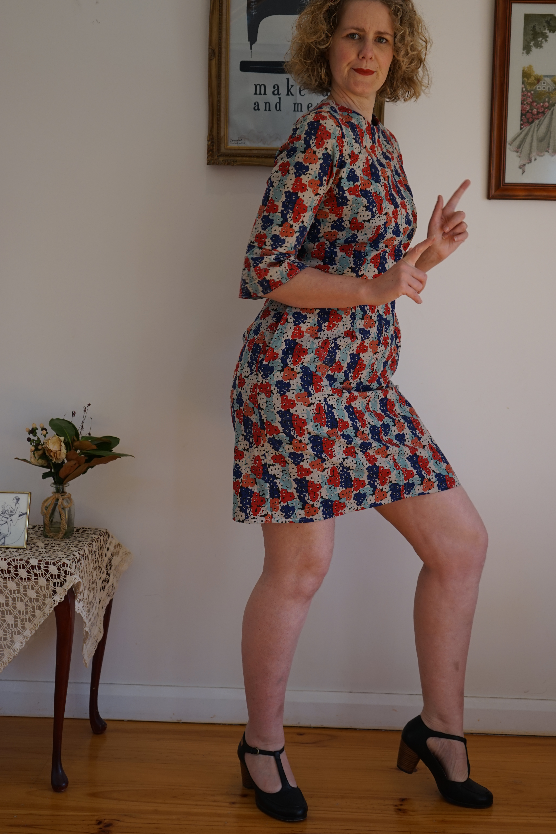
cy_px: 359
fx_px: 1112
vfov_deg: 41.0
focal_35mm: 48
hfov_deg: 28.0
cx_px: 314
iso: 200
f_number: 4.5
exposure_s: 1/160
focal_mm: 41
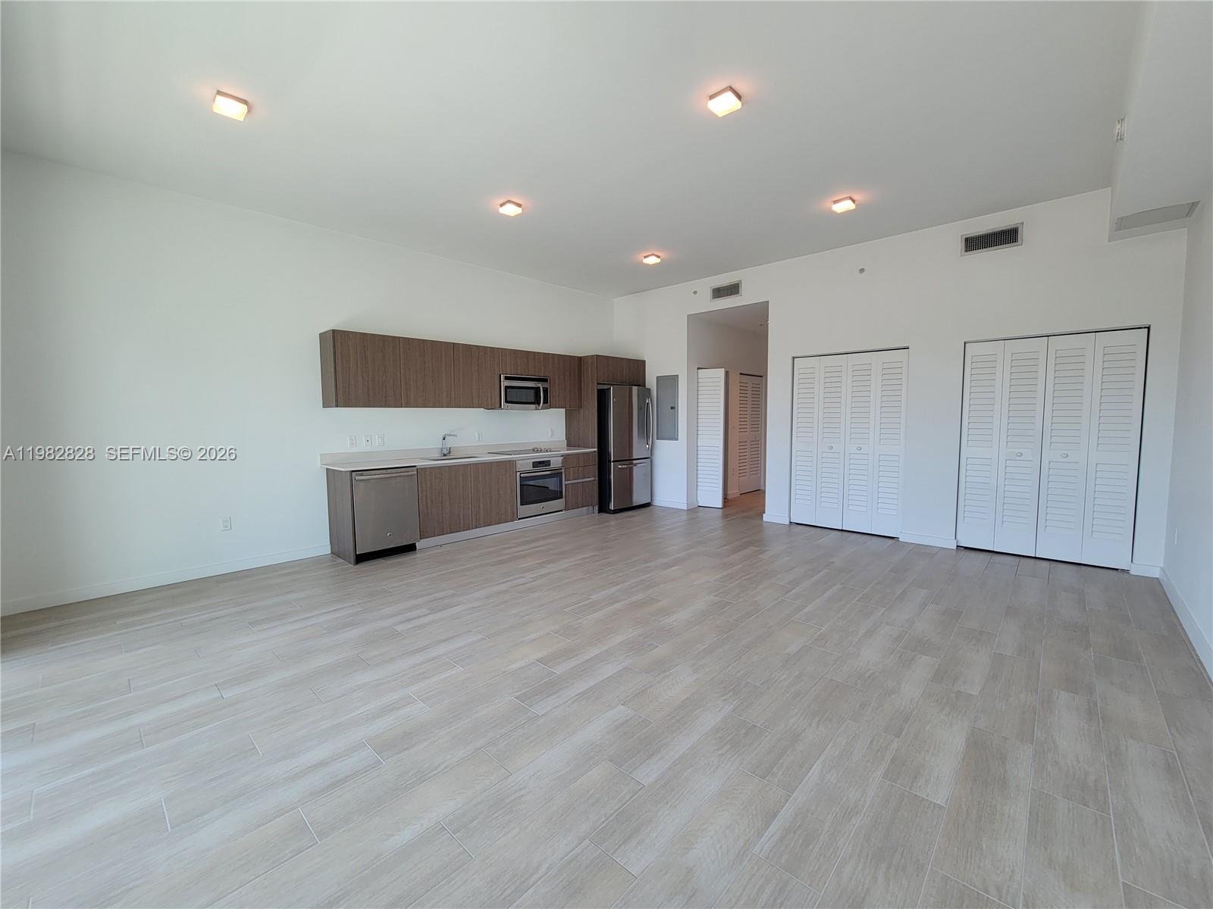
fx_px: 456
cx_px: 606
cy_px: 454
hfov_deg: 106.2
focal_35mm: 13
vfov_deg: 89.9
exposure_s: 1/119
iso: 80
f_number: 2.2
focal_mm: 2.2
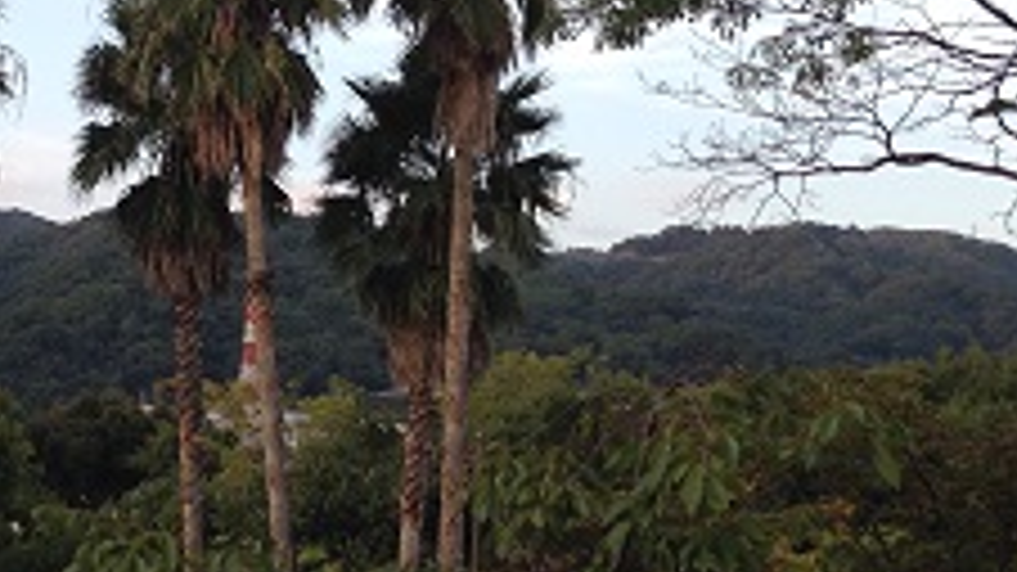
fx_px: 2103
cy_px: 189
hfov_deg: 25.9
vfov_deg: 15.4
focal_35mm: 78
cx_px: 14
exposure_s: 1/158
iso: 50
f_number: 2.4
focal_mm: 4.12
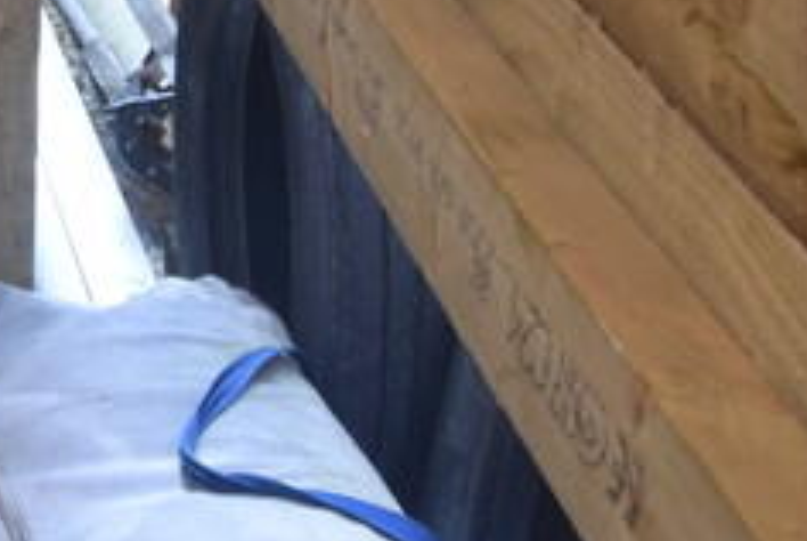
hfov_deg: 13.6
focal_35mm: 130
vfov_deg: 10.3
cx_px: -763
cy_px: -255
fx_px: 2918
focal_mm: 20
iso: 400
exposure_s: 1/80
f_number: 5.6
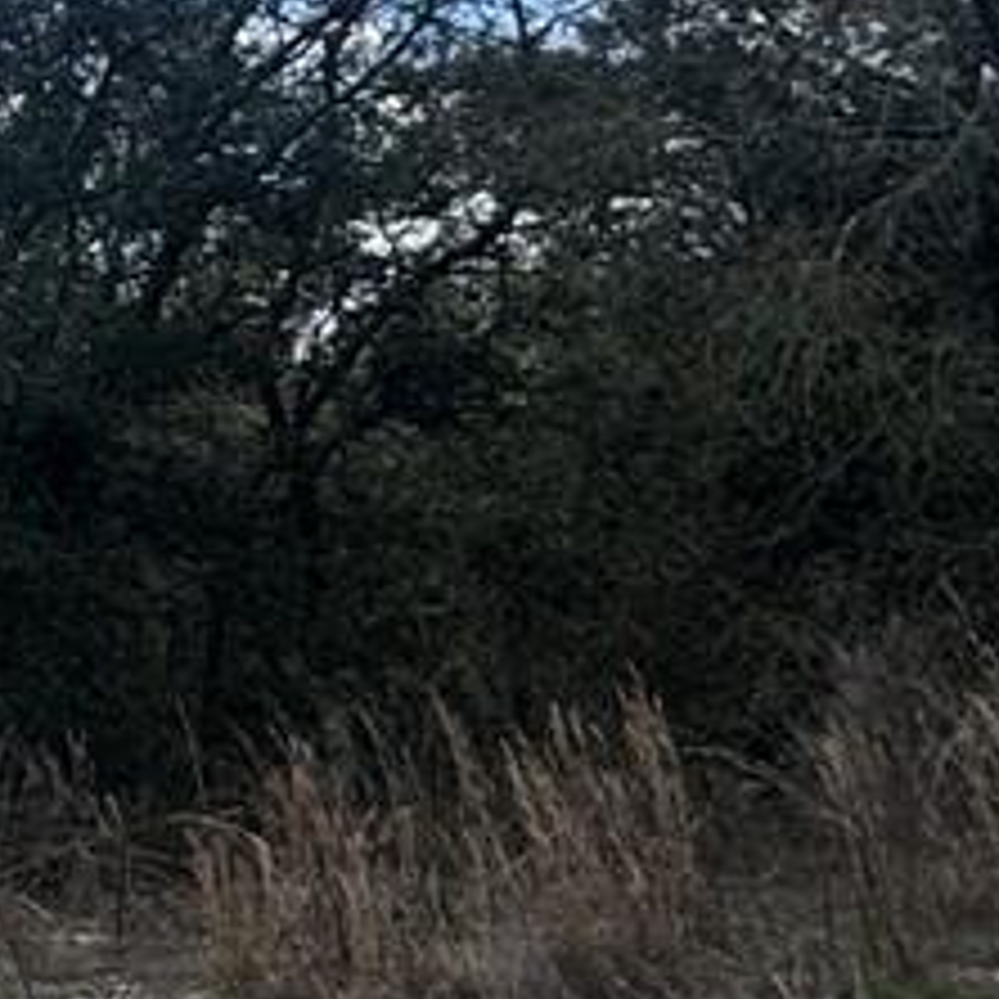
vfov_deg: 19.4
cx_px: -1058
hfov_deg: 15.3
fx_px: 2906
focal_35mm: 89
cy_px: 297
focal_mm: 2.22
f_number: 2.2
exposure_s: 1/1094
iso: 50
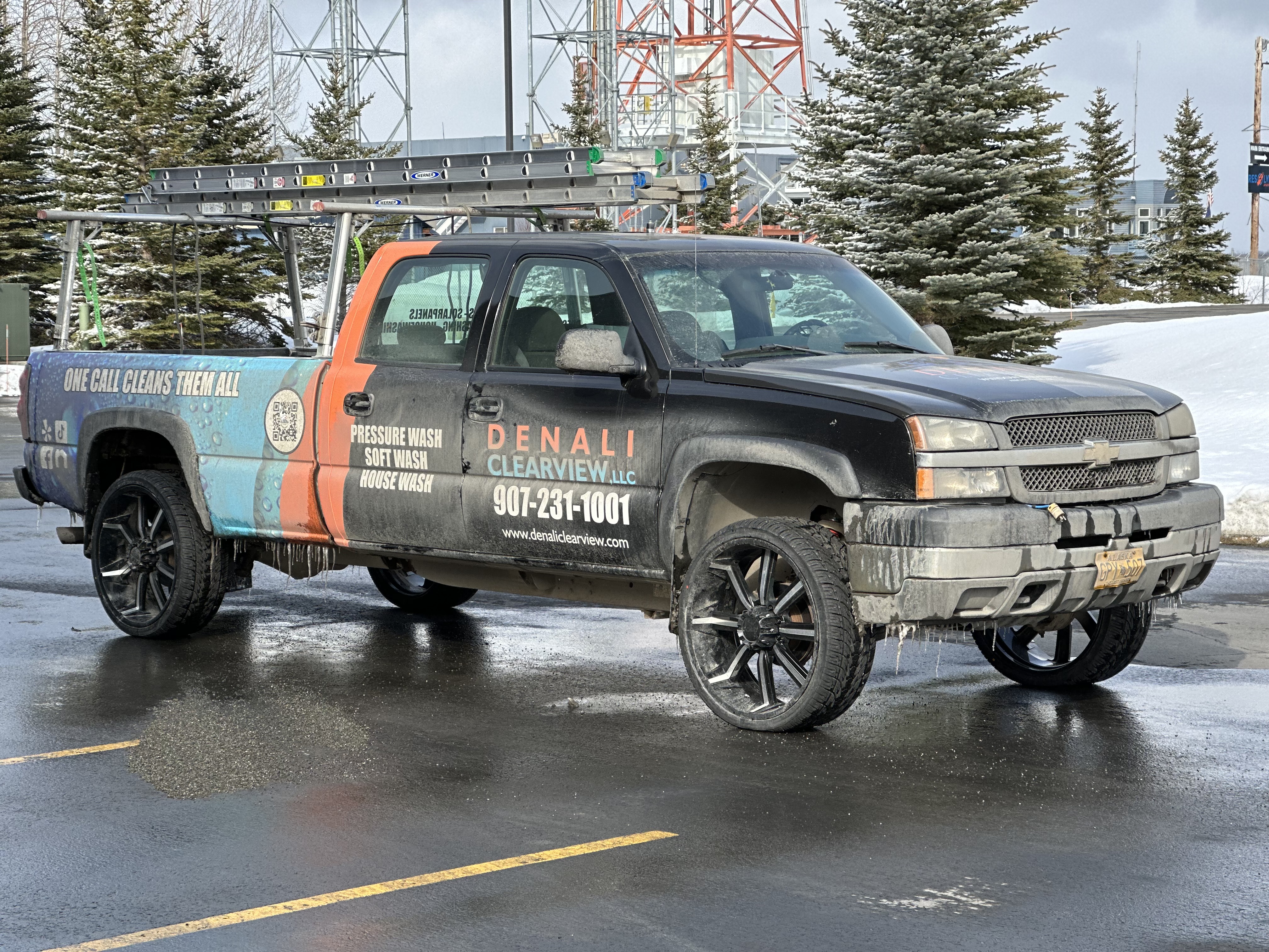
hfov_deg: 25.3
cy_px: 476
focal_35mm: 77
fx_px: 2823
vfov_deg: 19.1
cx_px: 634
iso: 32
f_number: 2.8
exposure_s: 1/354
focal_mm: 9
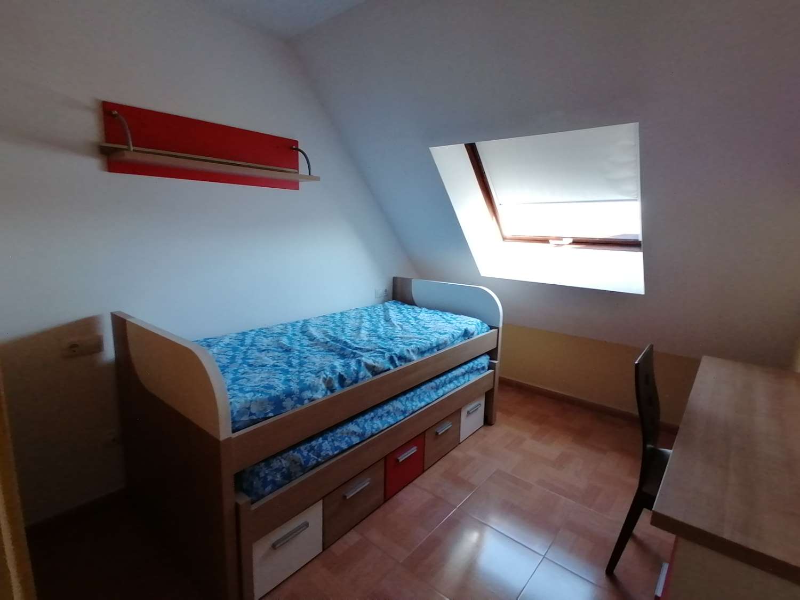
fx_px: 393
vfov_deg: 74.7
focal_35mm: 17
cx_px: 400
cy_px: 300
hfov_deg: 91.0
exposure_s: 1/33.3
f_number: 2.4
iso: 125
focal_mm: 2.84
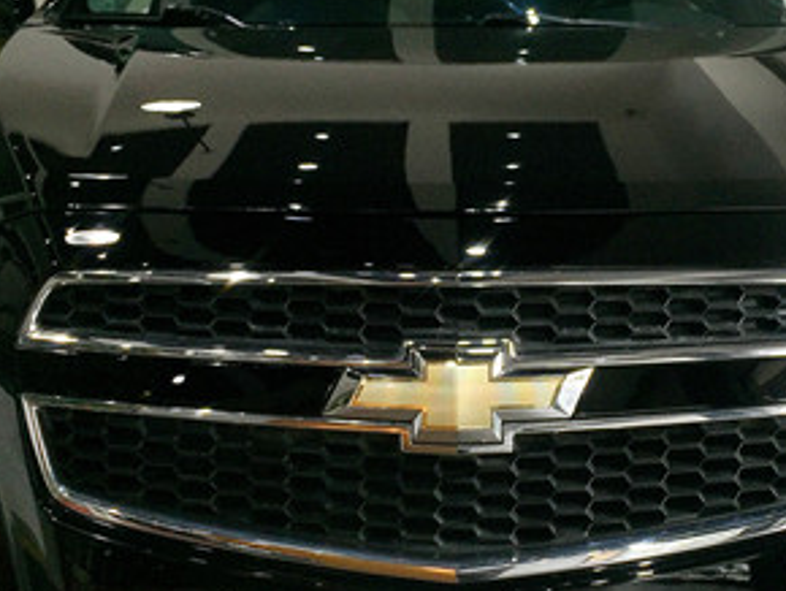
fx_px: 1454
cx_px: 455
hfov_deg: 30.2
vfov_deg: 23.0
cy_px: 325
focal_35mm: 64
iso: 32
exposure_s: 1/200
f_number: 2.2
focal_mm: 4.15
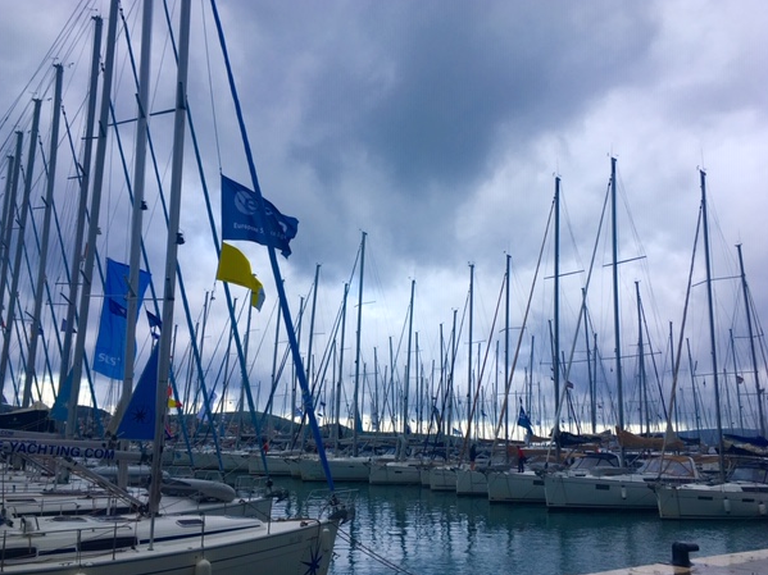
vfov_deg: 45.4
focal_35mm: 31
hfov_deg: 58.4
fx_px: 688
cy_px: 286
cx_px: 376
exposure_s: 1/176
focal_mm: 4.15
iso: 25
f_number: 2.2
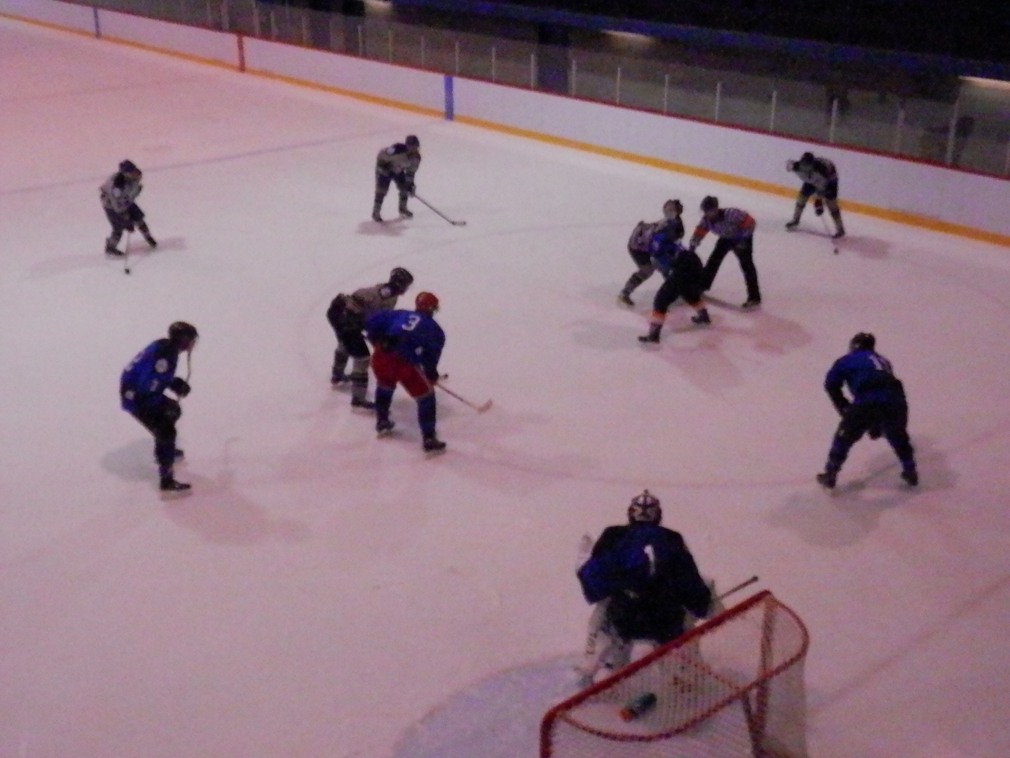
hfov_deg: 46.8
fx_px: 1167
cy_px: 379
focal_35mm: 40
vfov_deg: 36.0
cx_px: 505
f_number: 3.7
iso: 1600
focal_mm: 7.3
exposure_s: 1/500
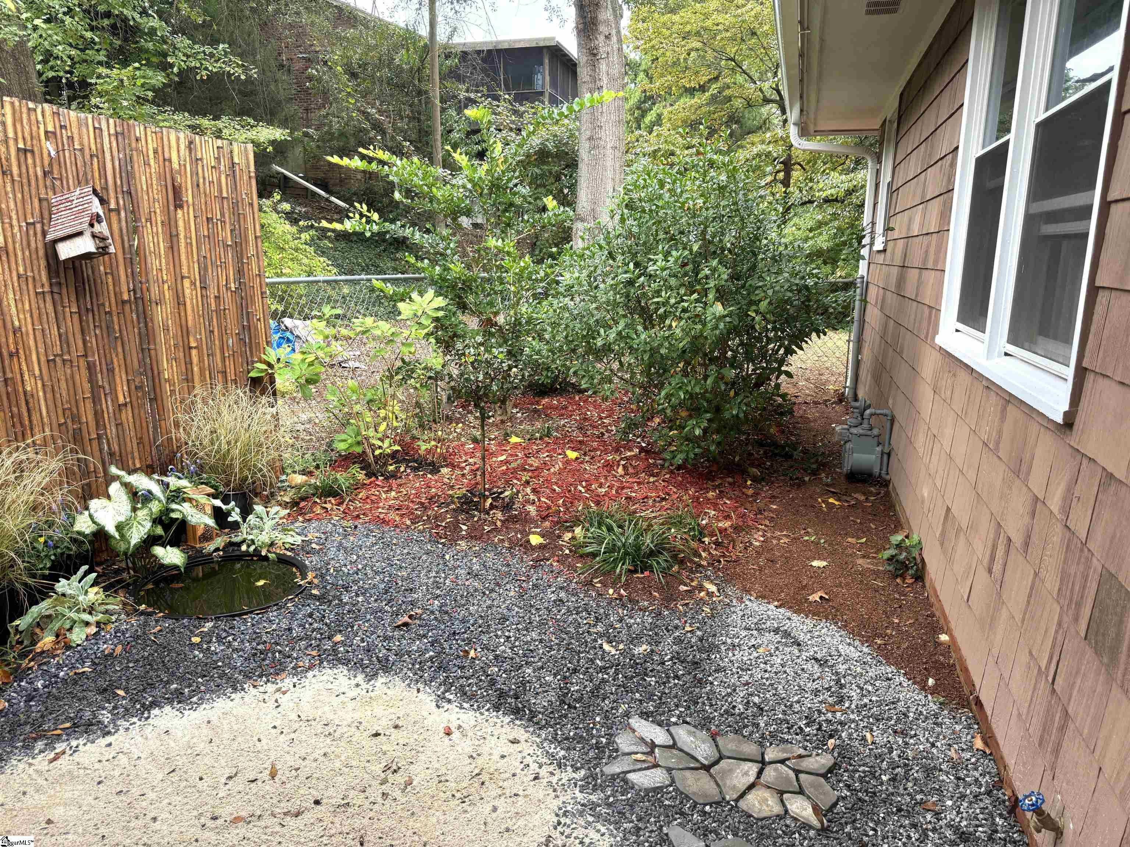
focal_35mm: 24
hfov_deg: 71.6
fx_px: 783
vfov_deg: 56.8
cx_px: 565
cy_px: 424
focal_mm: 6.76
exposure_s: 1/122
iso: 125
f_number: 1.78
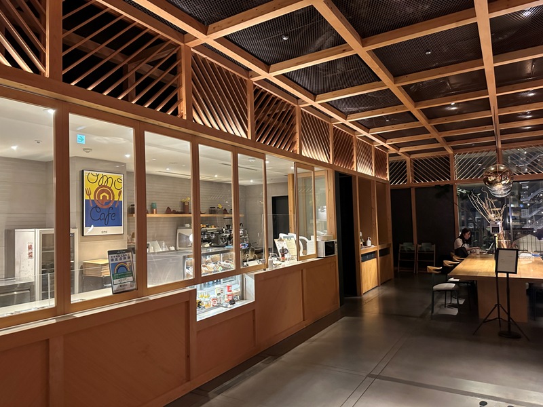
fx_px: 376
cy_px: 204
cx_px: 272
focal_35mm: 24
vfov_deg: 56.8
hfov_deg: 71.6
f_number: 1.78
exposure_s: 1/50
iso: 1000
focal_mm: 6.86
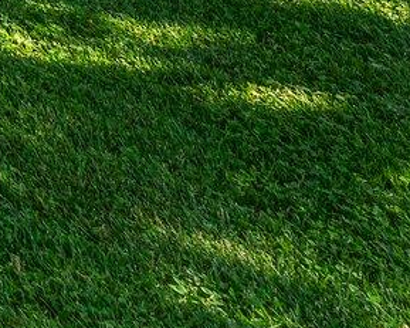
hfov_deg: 9.9
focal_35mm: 99
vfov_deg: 11.6
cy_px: -546
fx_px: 1201
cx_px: -993
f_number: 8
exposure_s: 1/60
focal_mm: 14.9
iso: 500
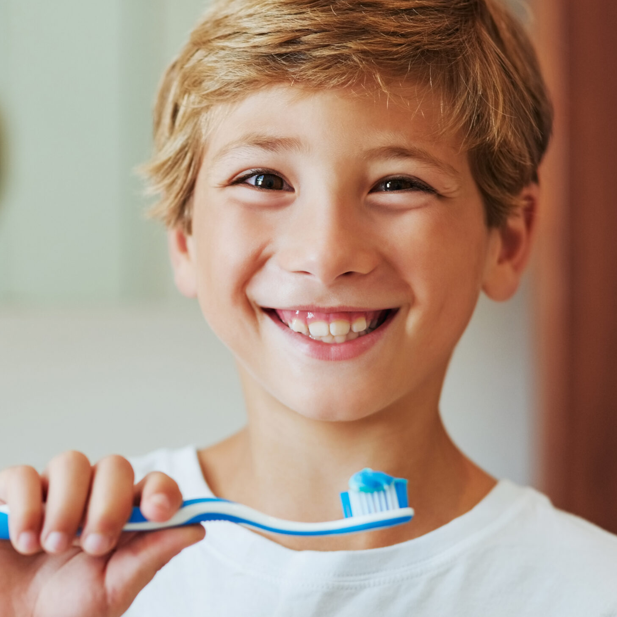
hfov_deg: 13.7
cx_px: 210
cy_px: 327
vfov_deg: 13.7
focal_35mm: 127
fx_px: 2561
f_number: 2.2
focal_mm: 85
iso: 500
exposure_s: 1/200
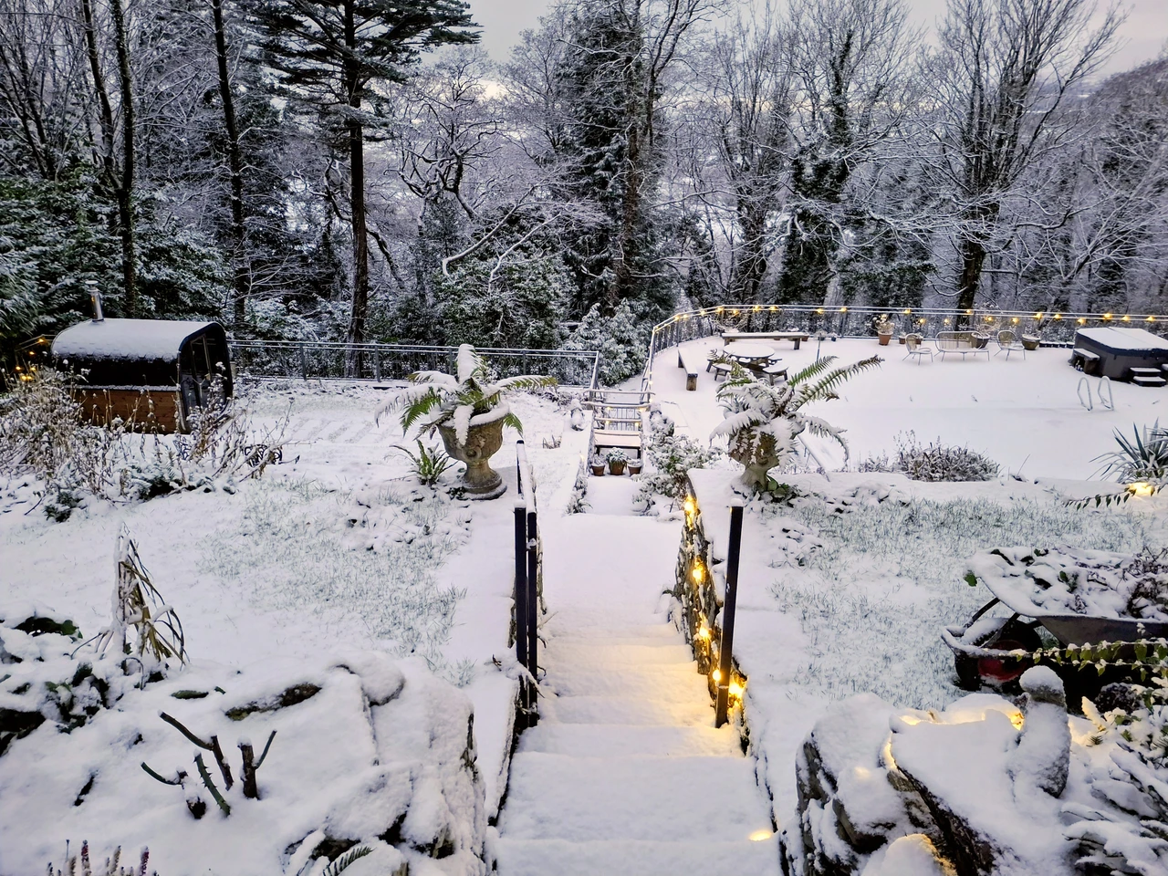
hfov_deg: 73.9
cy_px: 438
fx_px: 776
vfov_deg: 58.9
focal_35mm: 23
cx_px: 584
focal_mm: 5.54
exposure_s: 1/33
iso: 320
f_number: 1.8
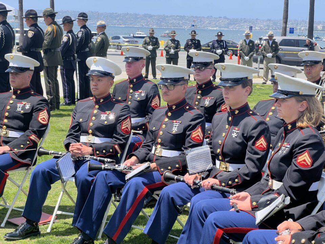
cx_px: 162
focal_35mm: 77
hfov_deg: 25.3
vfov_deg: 19.1
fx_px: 723
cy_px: 122
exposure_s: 1/314
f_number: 2.8
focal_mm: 9
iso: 32
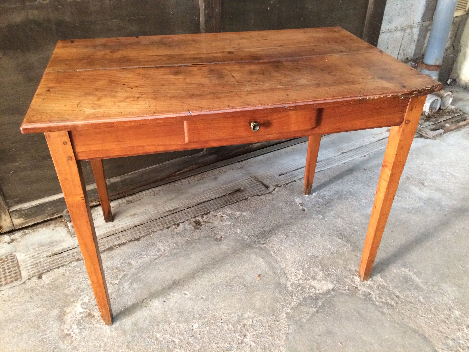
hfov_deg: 61.7
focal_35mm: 29
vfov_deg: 48.2
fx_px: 393
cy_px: 176
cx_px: 234
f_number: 2.2
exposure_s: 1/17
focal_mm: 4.15
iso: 320
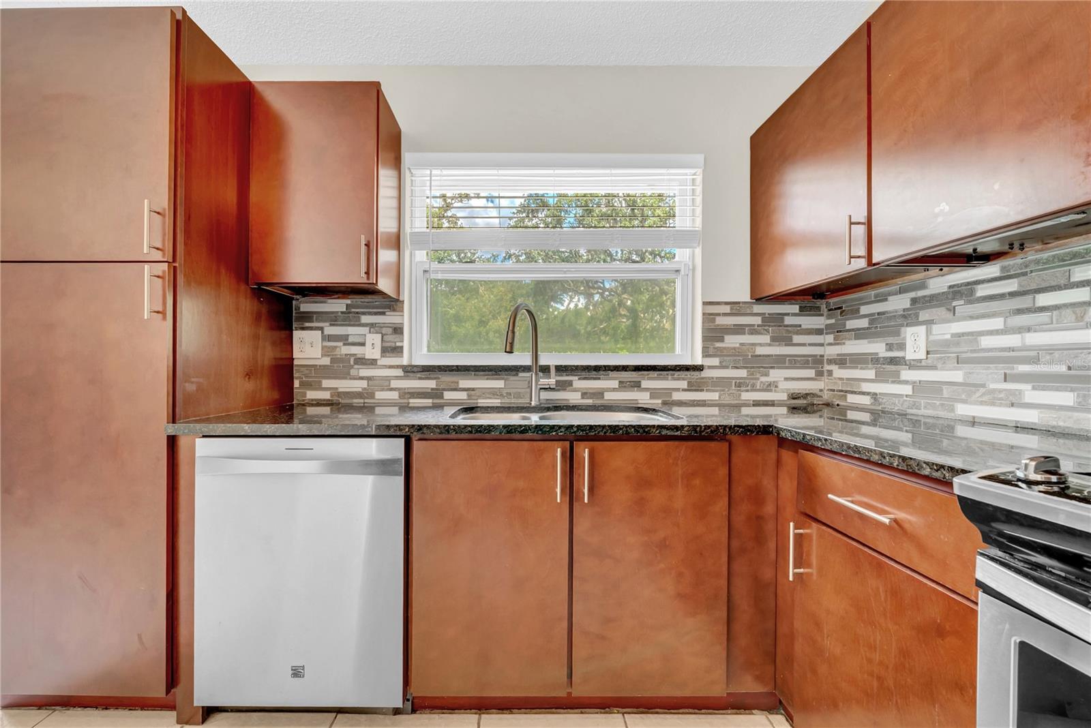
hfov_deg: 112.6
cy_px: 364
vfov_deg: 90.1
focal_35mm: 12
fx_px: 364
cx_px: 546
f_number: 8
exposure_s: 1/30
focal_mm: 12
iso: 800
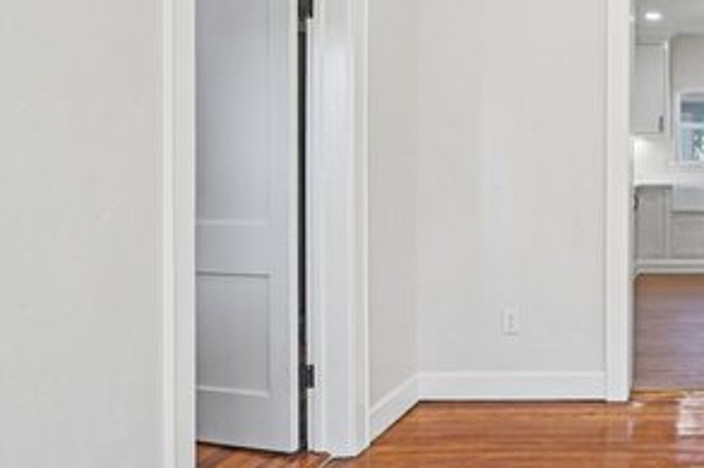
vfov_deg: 37.5
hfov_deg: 44.0
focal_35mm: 35
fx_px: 684
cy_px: 164
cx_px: 745
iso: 125
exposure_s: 1/30
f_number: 8
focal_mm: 16
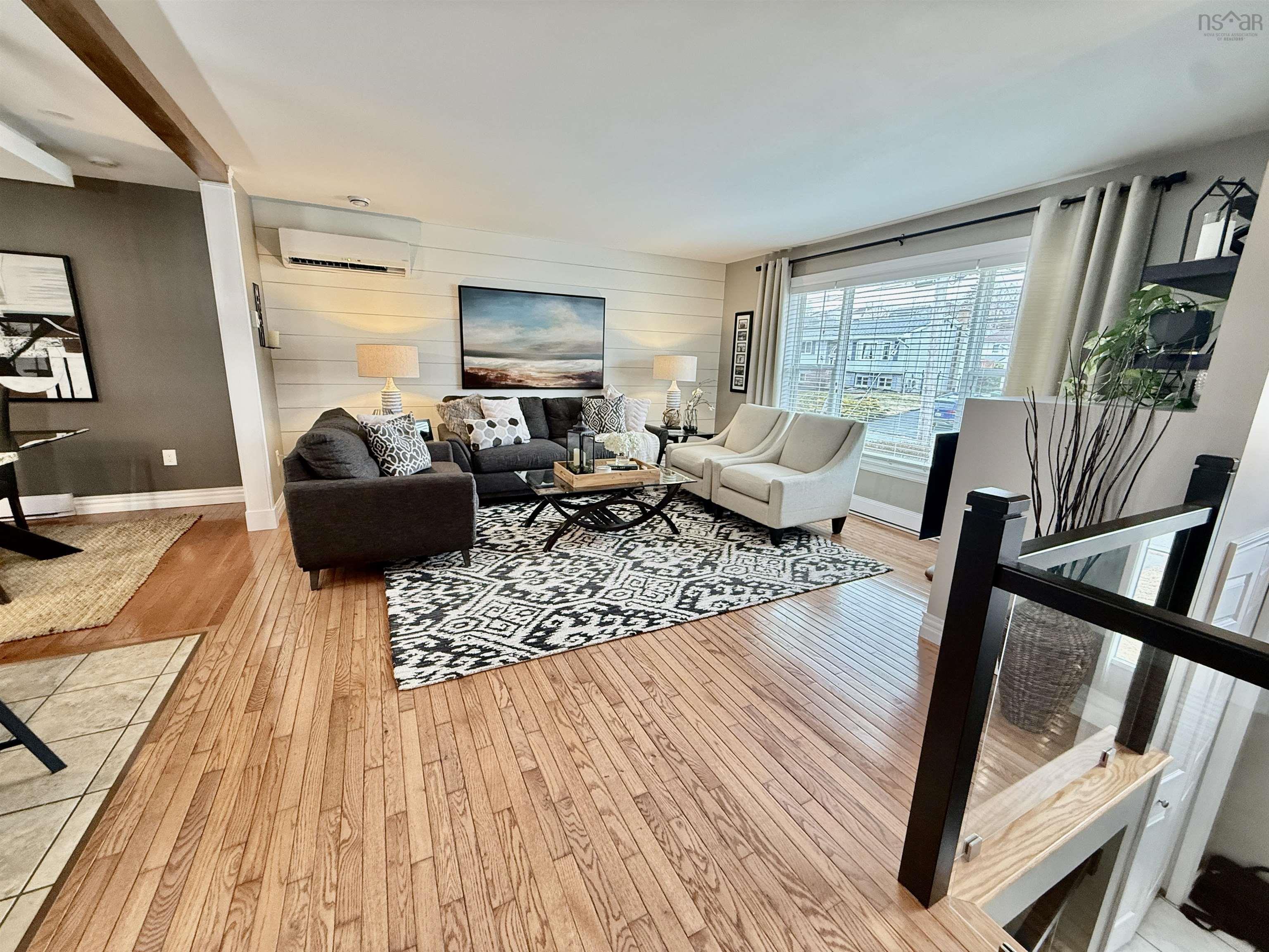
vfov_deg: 85.7
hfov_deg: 102.1
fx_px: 513
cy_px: 476
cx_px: 634
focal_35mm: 14
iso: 320
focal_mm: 2.22
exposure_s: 1/60
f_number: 2.2
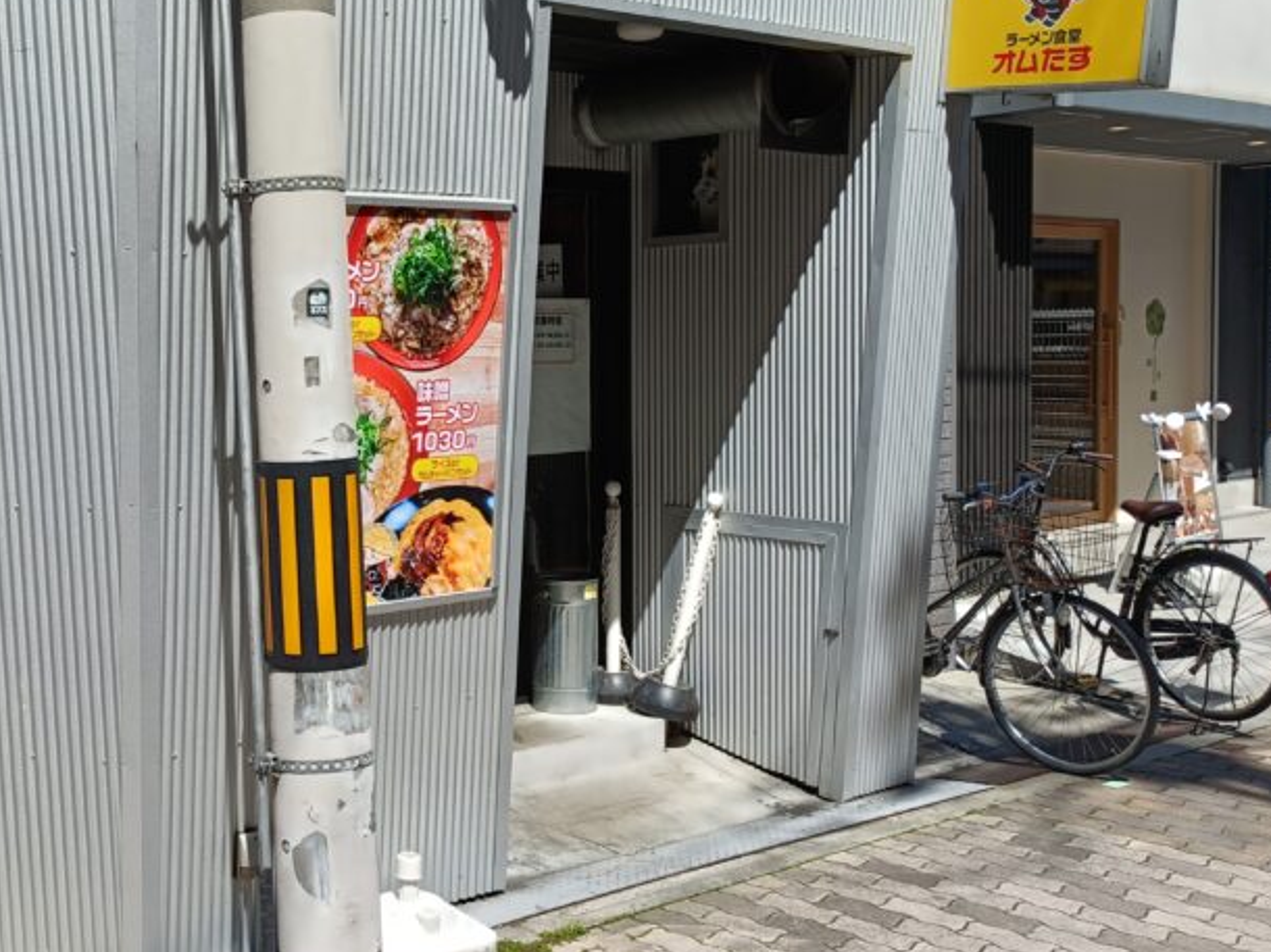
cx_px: 285
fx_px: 1542
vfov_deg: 34.3
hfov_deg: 43.1
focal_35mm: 42
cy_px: 437
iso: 50
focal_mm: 4.7
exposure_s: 1/556
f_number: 1.7
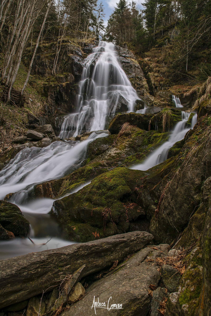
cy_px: 158
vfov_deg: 70.4
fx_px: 224
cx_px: 106
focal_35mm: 26
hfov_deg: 50.4
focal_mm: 17
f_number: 9
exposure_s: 25
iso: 100
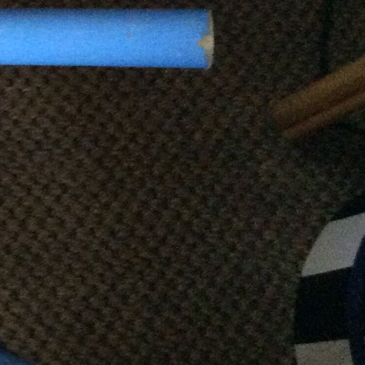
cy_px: 61
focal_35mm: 99
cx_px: -250
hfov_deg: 15.6
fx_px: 1181
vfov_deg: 17.4
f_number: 2.4
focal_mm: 3.3
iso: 400
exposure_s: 1/17
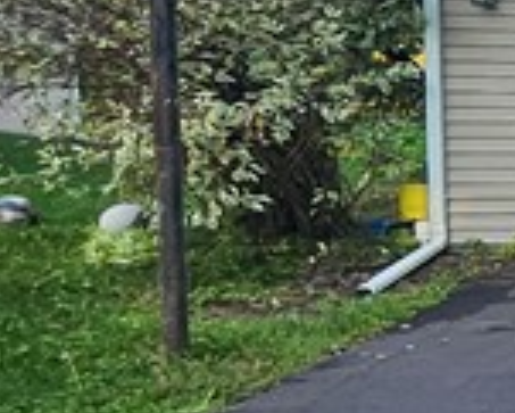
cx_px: 1463
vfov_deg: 17.9
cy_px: 157
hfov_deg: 12.3
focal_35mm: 86
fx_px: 1312
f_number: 2.2
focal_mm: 1.74
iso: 32
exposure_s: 1/157
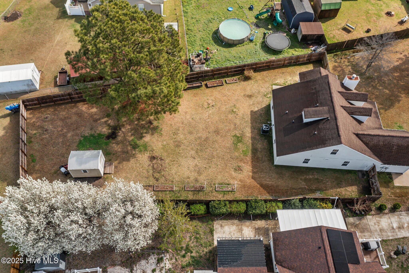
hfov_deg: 65.5
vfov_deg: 46.4
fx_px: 318
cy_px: 136
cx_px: 204
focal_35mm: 28
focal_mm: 10.26
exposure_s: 1/120
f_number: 4
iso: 100
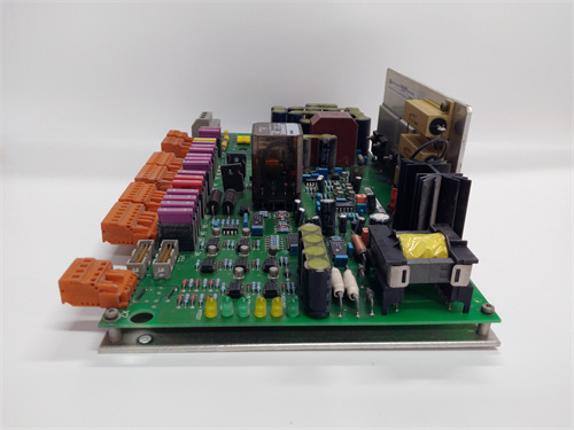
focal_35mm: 27
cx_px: 287
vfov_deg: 51.4
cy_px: 215
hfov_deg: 65.3
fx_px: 448
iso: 135
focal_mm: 3.79
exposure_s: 1/33
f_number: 2
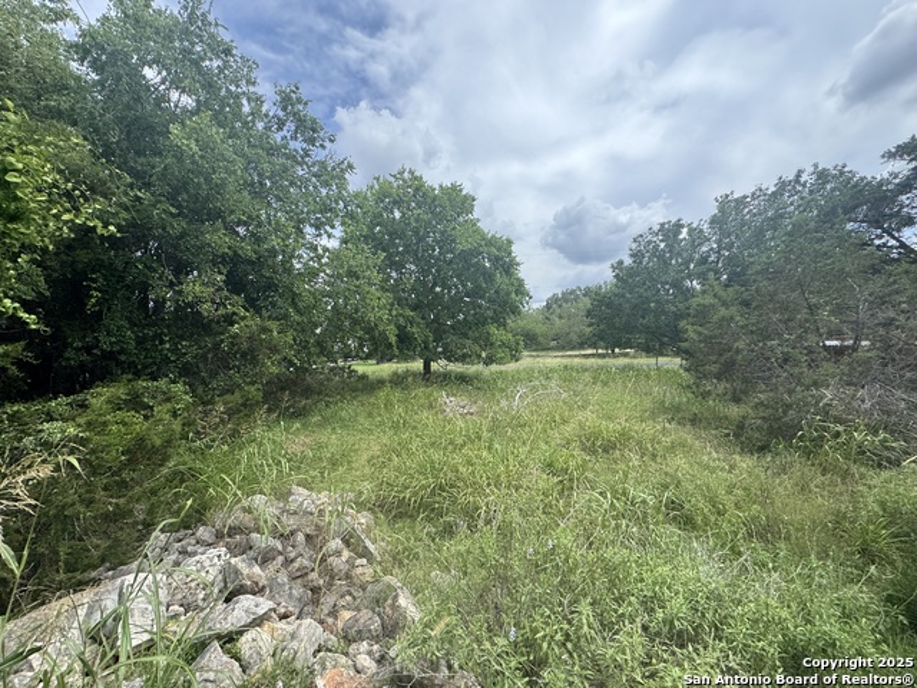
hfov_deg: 102.1
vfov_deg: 85.7
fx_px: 371
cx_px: 458
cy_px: 344
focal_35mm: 14
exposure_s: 1/646
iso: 40
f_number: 2.2
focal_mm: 2.22
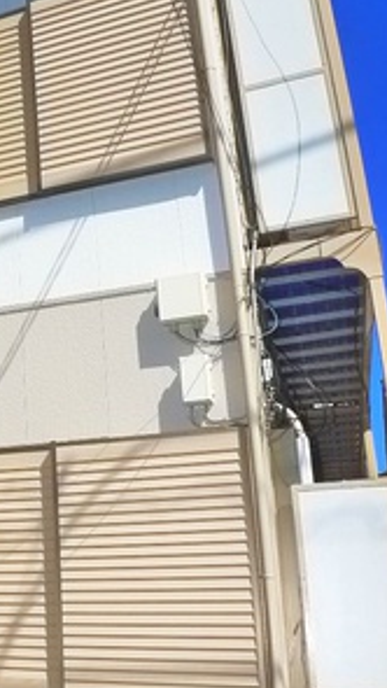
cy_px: 354
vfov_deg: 33.8
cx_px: -204
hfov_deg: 17.4
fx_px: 1131
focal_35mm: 62
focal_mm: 5.1
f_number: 5
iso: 400
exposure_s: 1/800
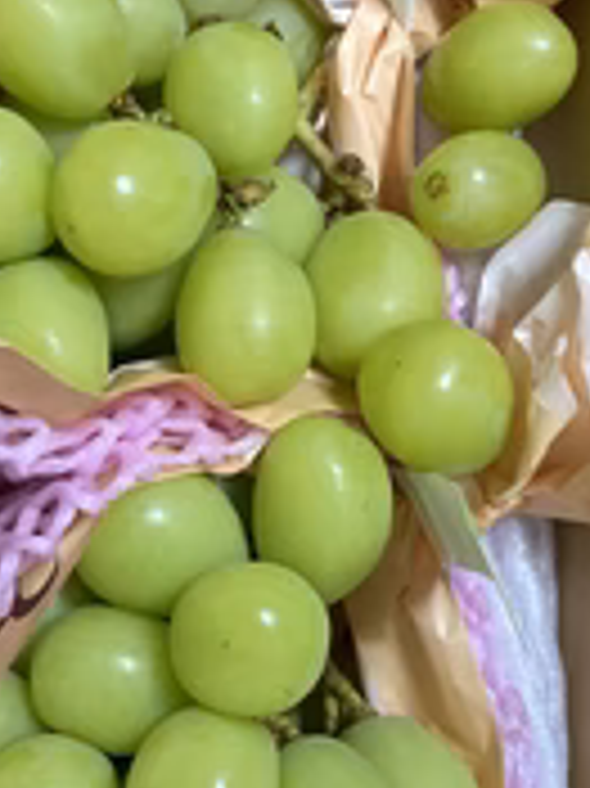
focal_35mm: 64
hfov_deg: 22.9
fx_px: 1456
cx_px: 225
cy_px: 428
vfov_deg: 30.3
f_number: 1.8
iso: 125
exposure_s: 1/50
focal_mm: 3.99
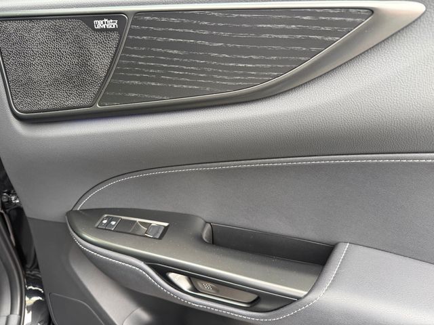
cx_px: 217
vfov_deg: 56.8
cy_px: 162
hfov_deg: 71.6
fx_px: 301
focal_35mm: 24
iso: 125
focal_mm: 6.76
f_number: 1.78
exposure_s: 1/121
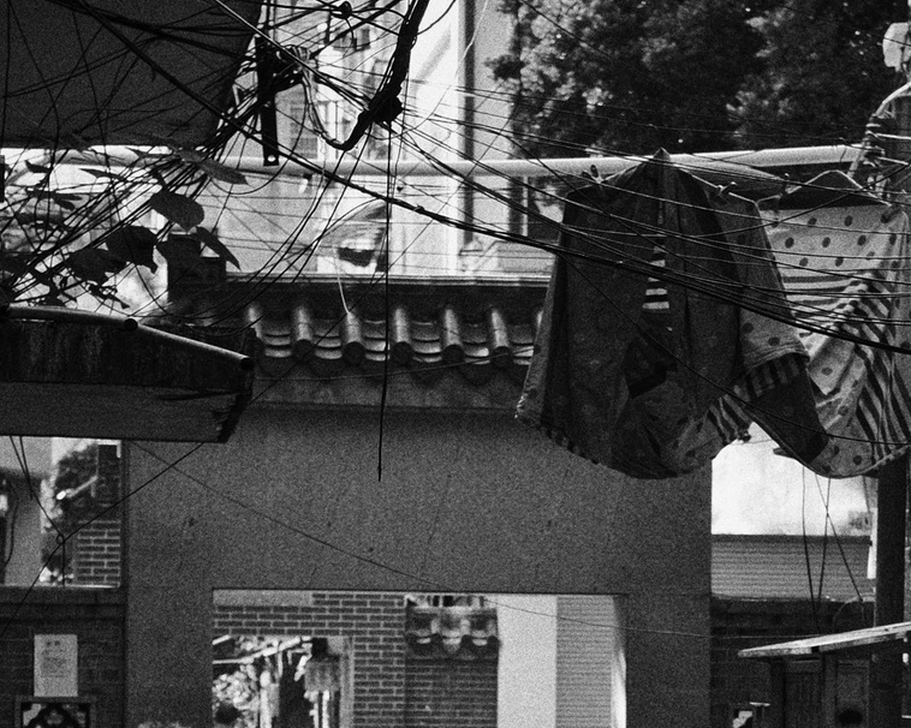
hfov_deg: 11.5
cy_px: 922
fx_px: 4528
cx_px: 653
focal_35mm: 168
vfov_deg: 9.1
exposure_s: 1/210
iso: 320
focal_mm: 35
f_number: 4
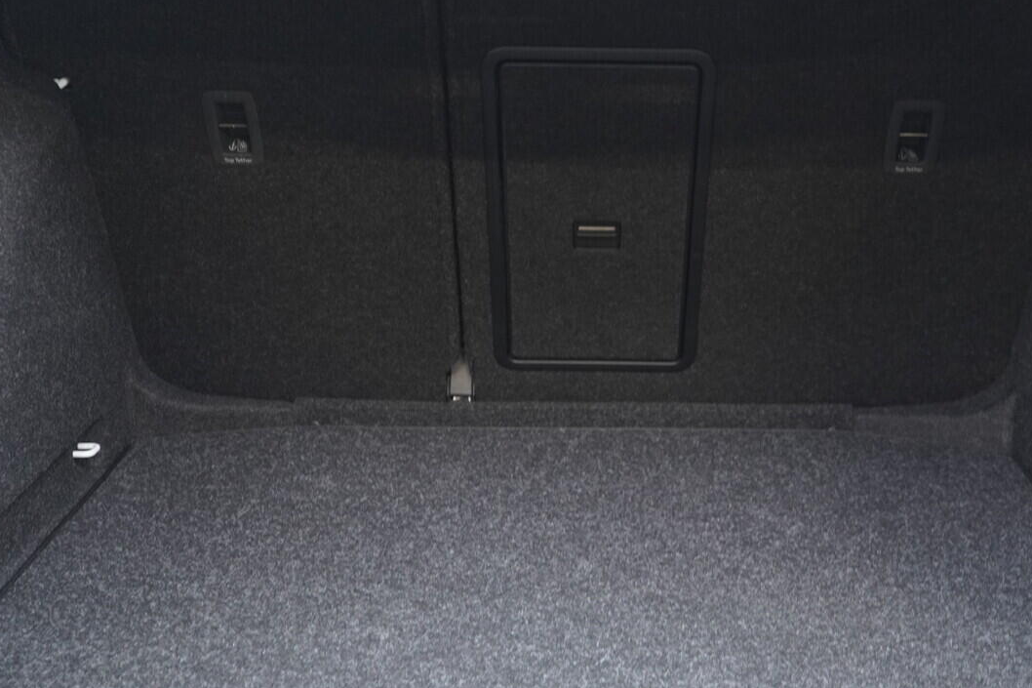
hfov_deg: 40.3
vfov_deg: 27.5
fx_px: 1404
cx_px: 585
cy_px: 394
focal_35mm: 49
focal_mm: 24
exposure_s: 1/40
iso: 1000
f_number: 2.8
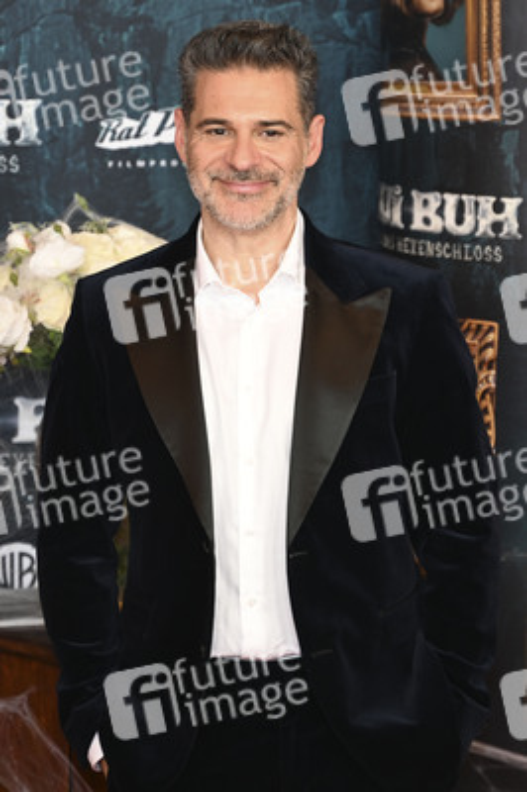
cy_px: 396
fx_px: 1650
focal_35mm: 75
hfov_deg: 18.2
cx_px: 264
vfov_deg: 27.0
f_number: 2.8
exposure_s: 1/125
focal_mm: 75
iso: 400
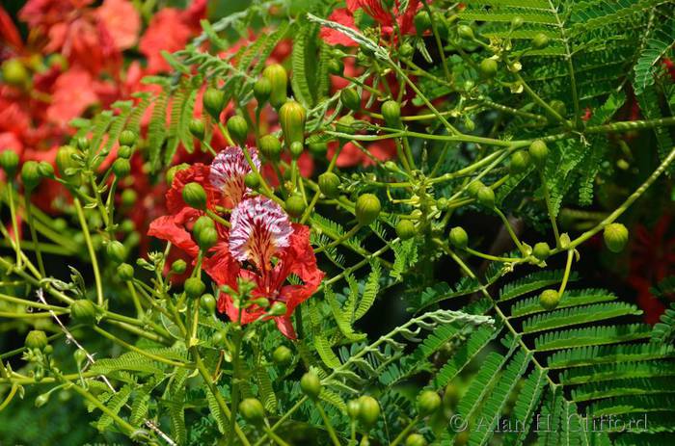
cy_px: 223
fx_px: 5611
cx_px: 338
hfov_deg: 6.9
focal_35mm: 300
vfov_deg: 4.6
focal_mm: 200
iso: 100
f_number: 7.1
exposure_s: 1/320
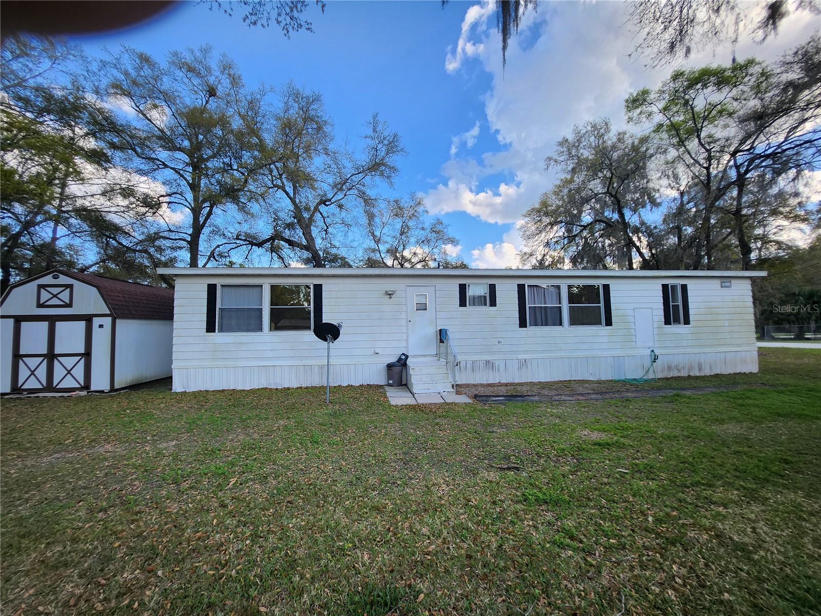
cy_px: 308
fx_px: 308
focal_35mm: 13
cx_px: 410
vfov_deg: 89.9
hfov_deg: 106.2
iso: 32
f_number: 2.2
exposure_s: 1/233
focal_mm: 1.7
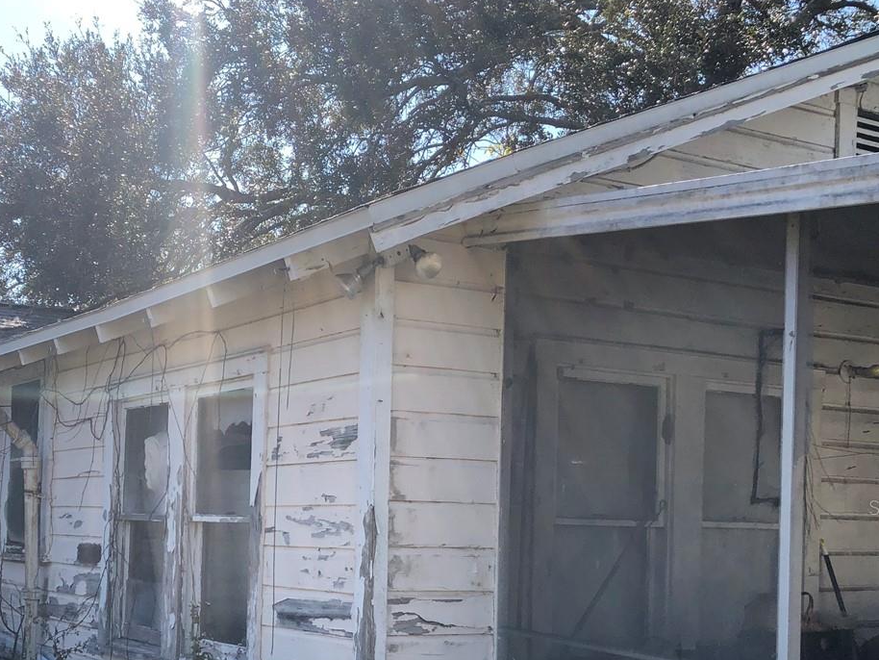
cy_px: 507
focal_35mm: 49
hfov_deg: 37.7
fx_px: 1245
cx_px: 190
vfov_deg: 29.2
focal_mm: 3.99
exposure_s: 1/1091
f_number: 1.8
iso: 20
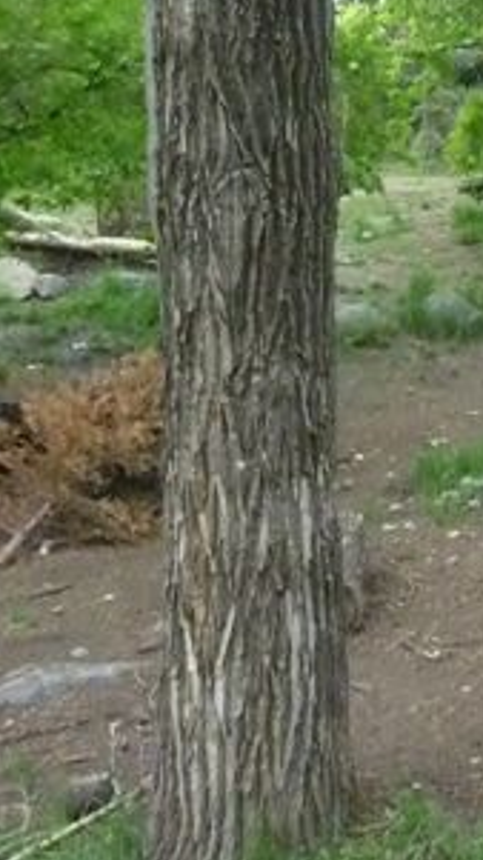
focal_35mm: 58
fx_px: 1322
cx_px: 729
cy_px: 197
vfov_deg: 35.1
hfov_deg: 18.3
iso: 1600
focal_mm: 4.5
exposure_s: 1/1300
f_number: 3.3
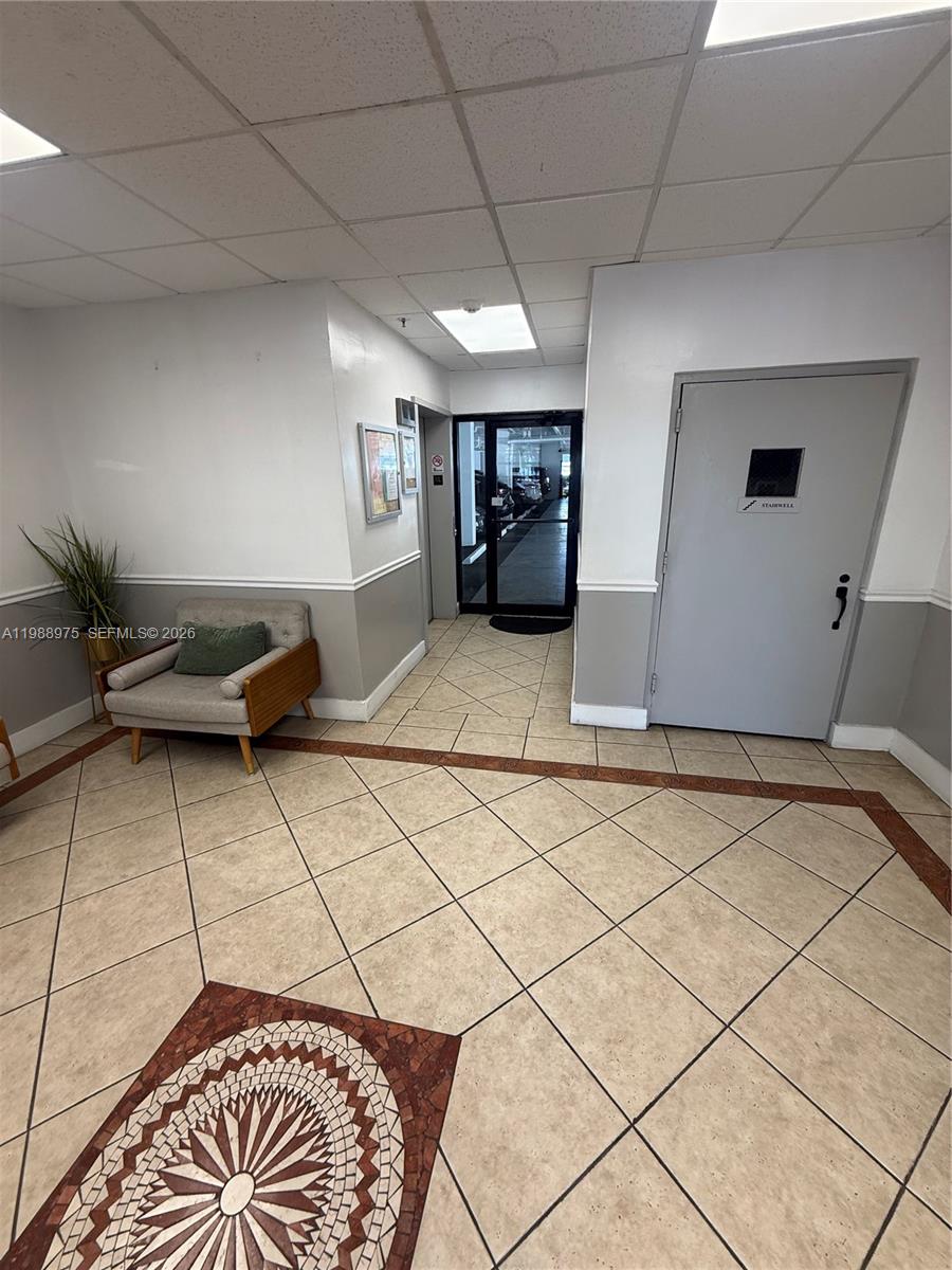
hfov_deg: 85.7
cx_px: 476
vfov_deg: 102.1
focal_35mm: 14
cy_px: 635
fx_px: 513
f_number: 2.2
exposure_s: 1/120
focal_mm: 2.22
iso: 100
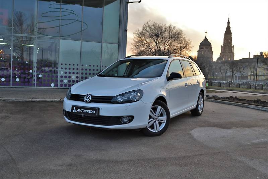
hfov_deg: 57.2
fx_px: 246
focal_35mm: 33
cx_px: 134
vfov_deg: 40.0
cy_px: 90
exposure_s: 1/125
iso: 200
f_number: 5.6
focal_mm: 22
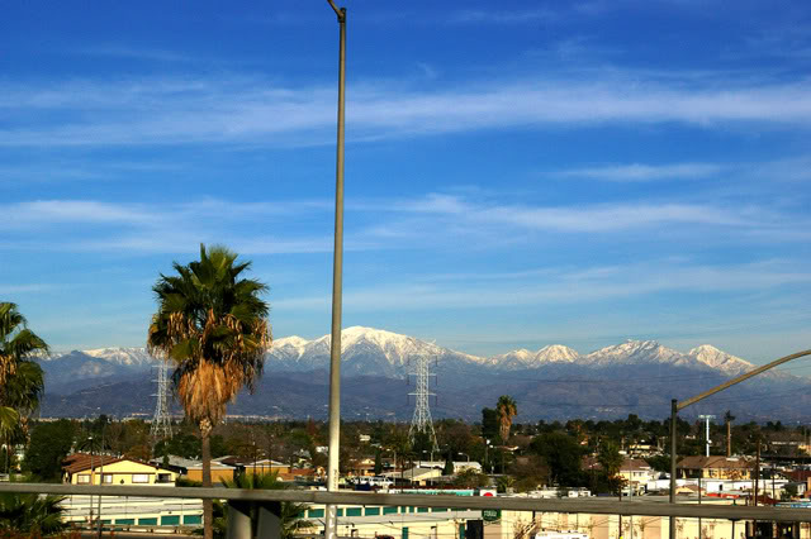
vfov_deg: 21.1
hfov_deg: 31.2
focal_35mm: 64
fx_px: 1452
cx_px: 406
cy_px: 270
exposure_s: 1/1500
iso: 800
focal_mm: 43
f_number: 11
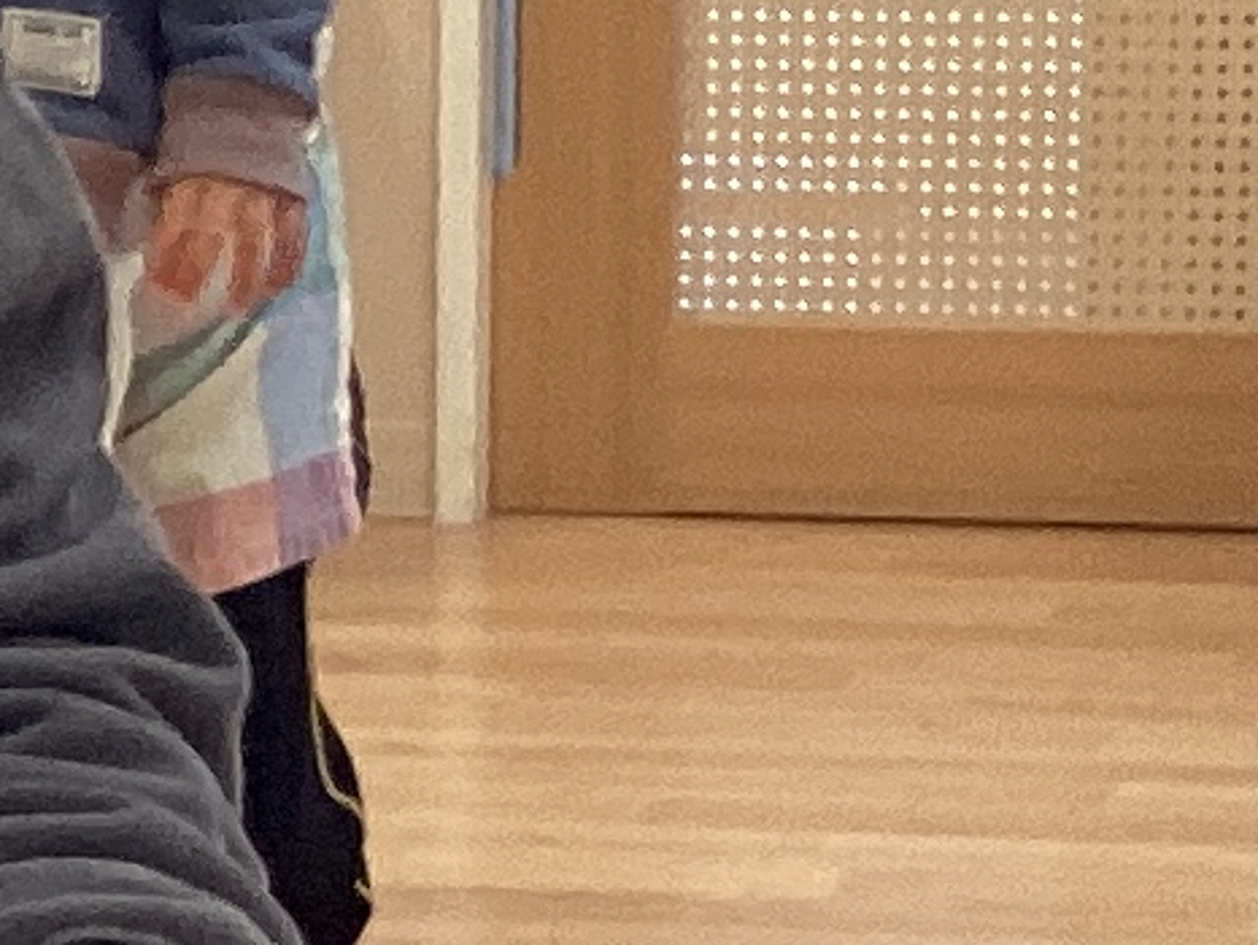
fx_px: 7890
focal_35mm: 217
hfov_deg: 9.0
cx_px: -213
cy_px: 1099
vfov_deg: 6.8
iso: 80
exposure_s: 1/60
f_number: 2.4
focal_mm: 3.3
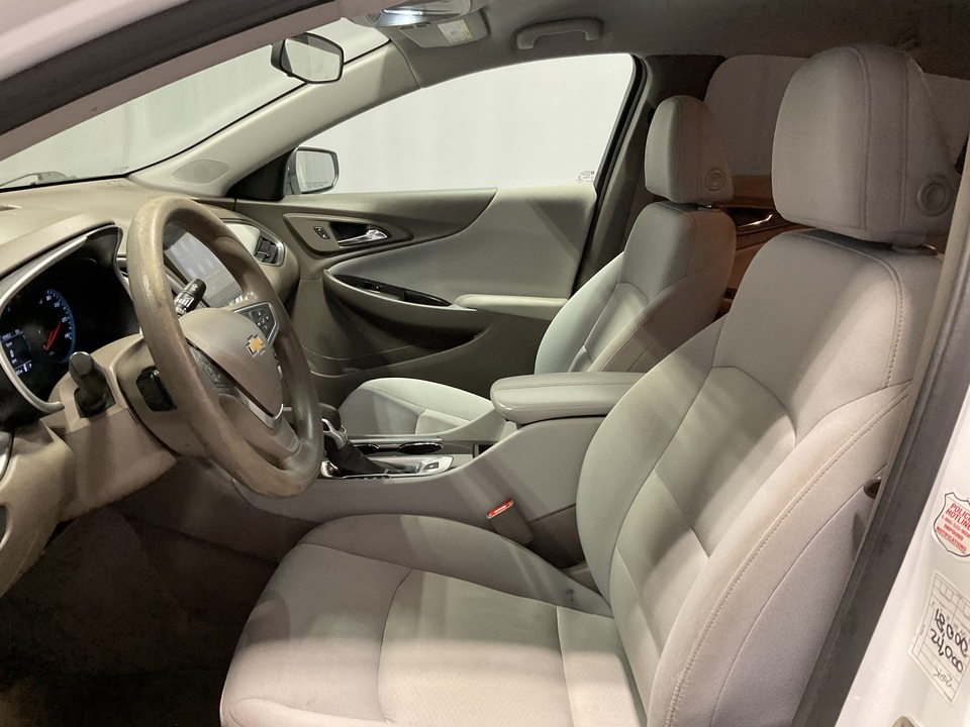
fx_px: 813
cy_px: 364
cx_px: 485
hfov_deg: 61.7
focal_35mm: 29
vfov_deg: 48.2
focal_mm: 3
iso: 200
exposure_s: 1/60
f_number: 1.8
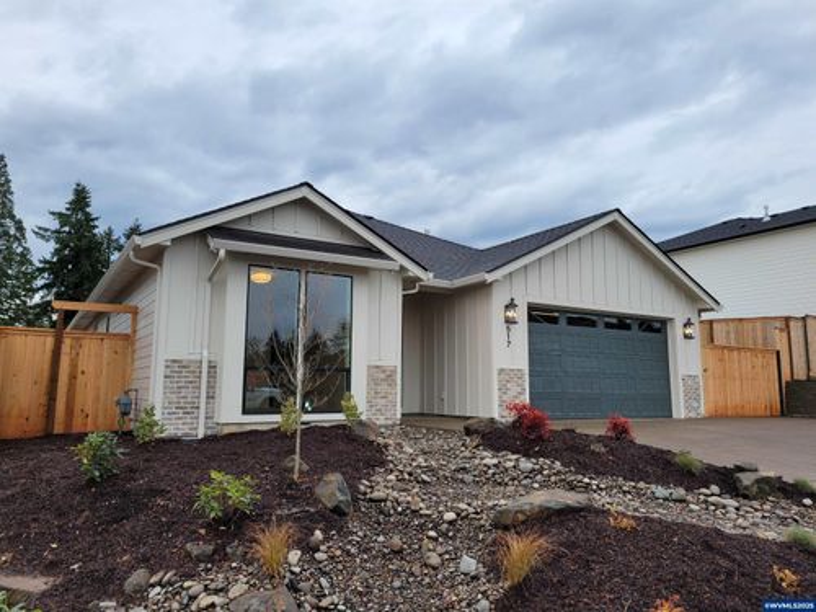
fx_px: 613
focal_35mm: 26
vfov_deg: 53.1
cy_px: 306
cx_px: 408
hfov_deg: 67.3
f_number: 1.8
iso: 40
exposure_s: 1/661
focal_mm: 5.4
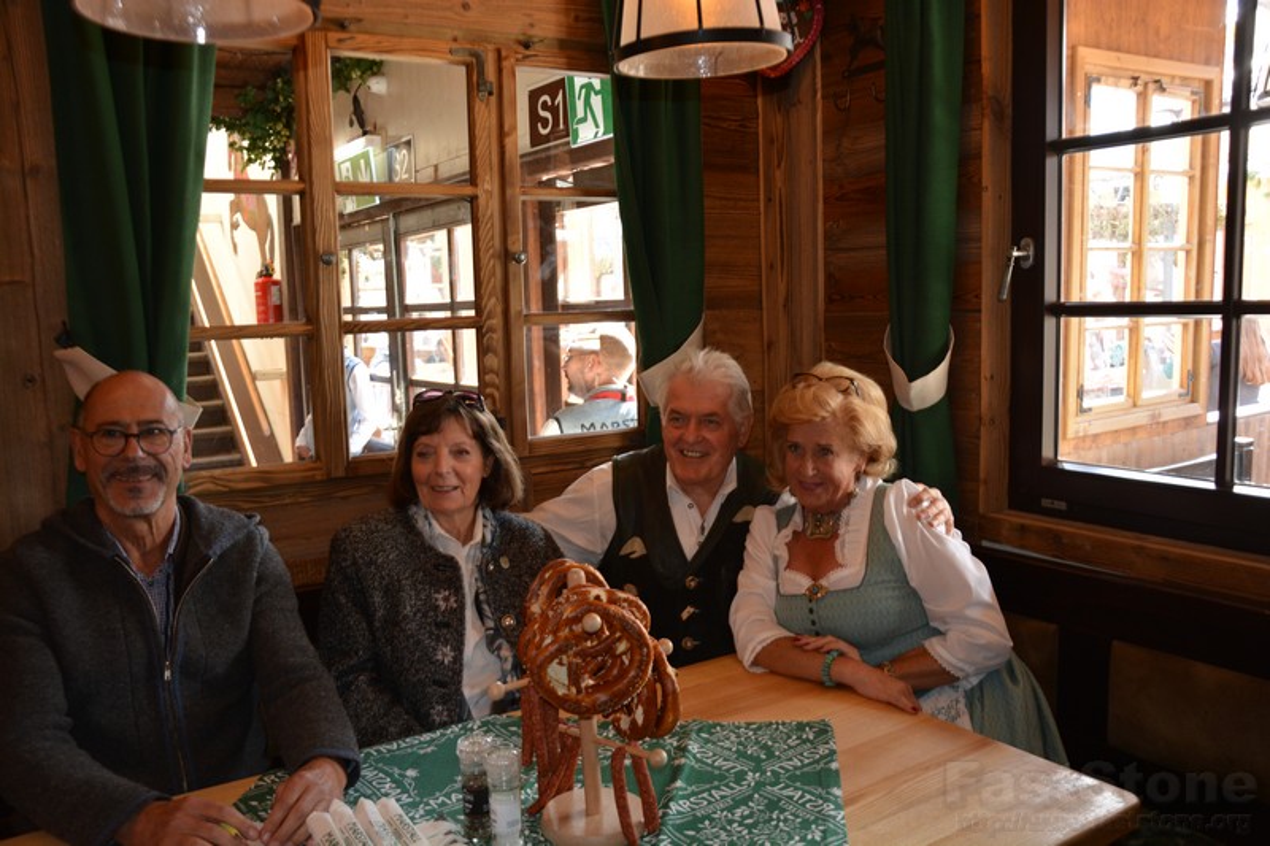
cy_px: 423
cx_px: 635
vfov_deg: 41.7
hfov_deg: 59.5
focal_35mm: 32
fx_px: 1111
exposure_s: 1/80
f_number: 3.8
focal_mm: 21
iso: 400
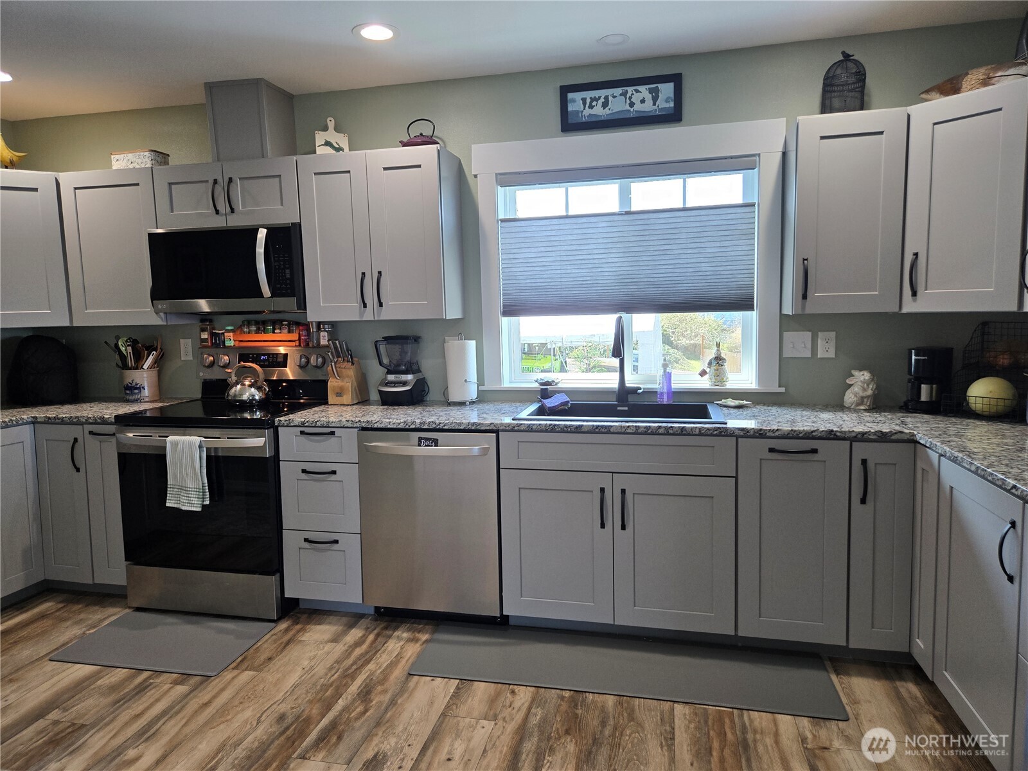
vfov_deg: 58.9
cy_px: 386
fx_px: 683
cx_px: 514
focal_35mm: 23
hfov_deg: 73.9
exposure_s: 1/120
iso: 100
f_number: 1.8
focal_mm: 5.4
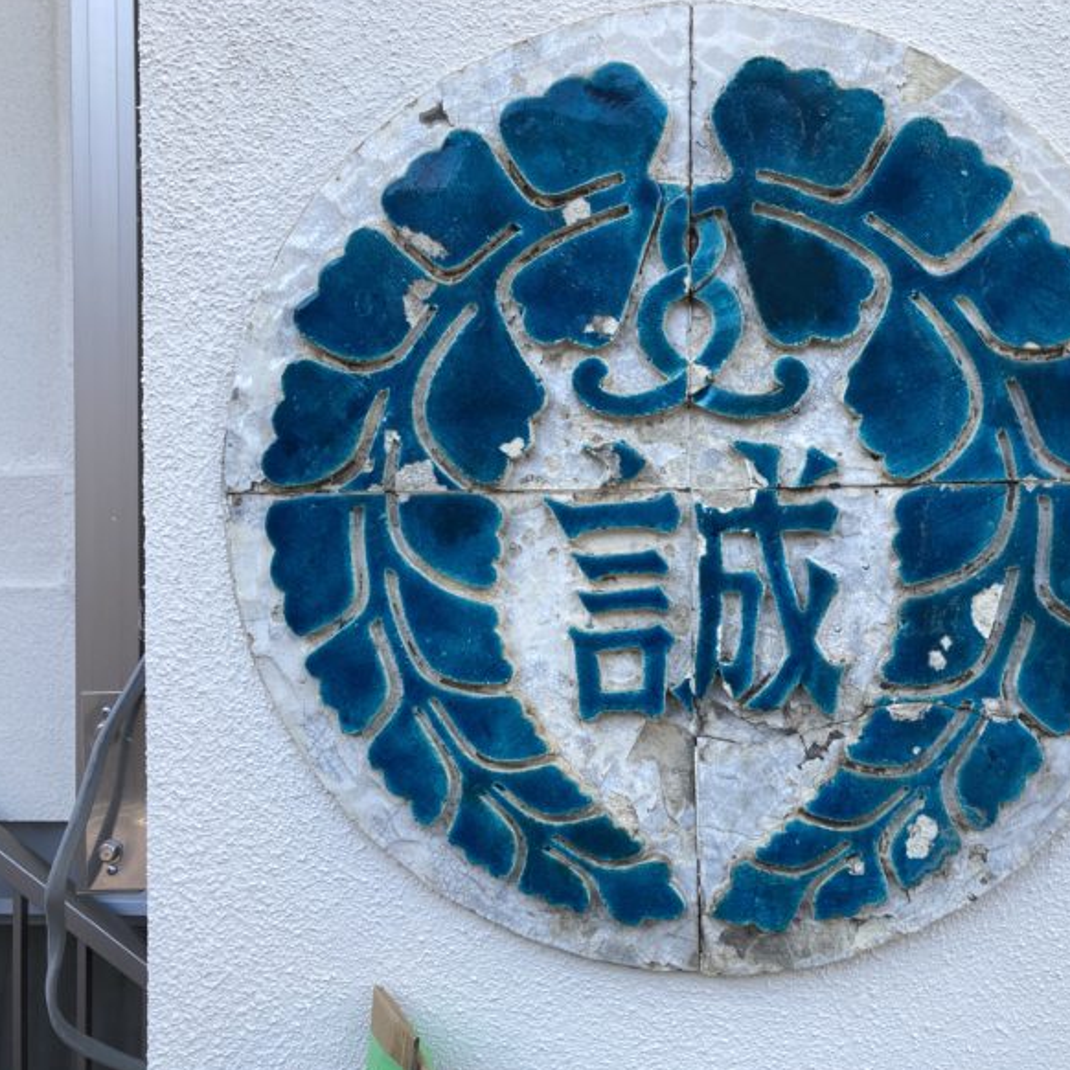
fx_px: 1189
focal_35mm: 34
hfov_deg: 48.2
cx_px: 638
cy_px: 529
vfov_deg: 48.4
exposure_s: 1/216
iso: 20
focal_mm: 3.99
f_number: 1.8
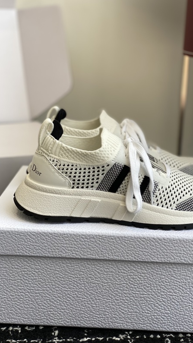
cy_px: 171
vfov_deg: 36.6
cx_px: 124
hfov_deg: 21.0
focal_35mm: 57
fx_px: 519
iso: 20
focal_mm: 6
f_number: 2
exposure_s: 1/208
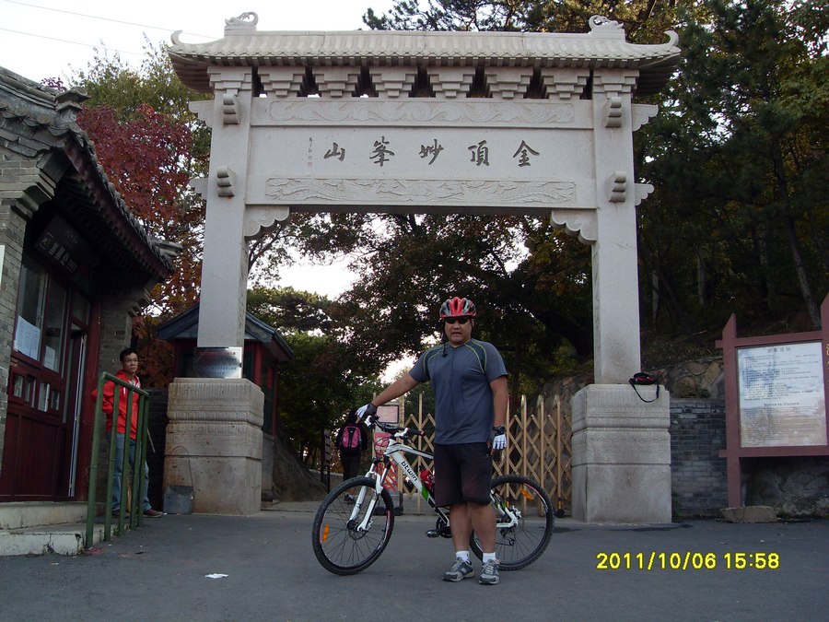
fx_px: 838
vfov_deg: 40.7
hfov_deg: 52.6
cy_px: 311
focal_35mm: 35
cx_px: 414
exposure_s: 1/250
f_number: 2.8
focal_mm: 6.3
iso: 80
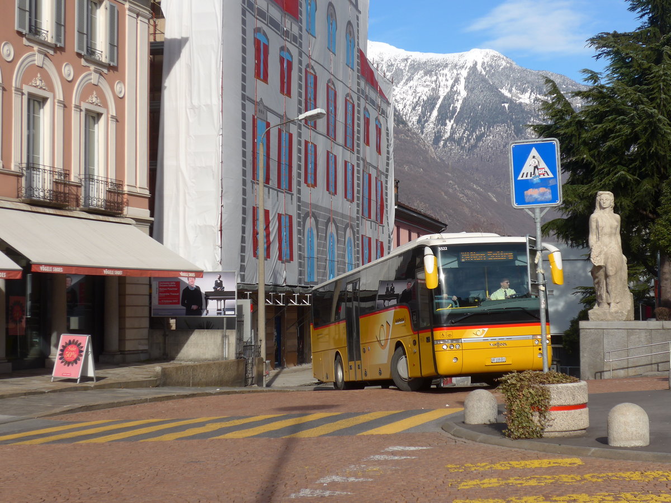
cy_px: 252
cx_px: 336
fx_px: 1202
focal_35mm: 62
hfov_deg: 31.2
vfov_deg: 23.7
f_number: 3.7
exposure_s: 1/1300
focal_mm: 12.7
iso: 80
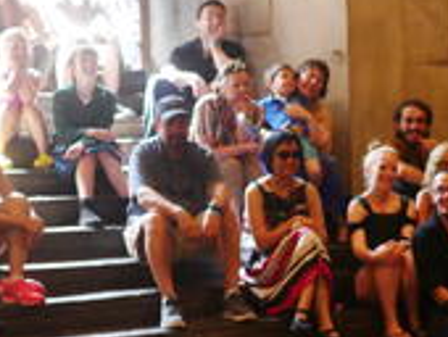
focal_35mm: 106
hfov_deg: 18.5
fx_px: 1374
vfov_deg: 13.9
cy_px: 261
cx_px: 311
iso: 1600
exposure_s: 1/60
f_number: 1.7
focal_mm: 20
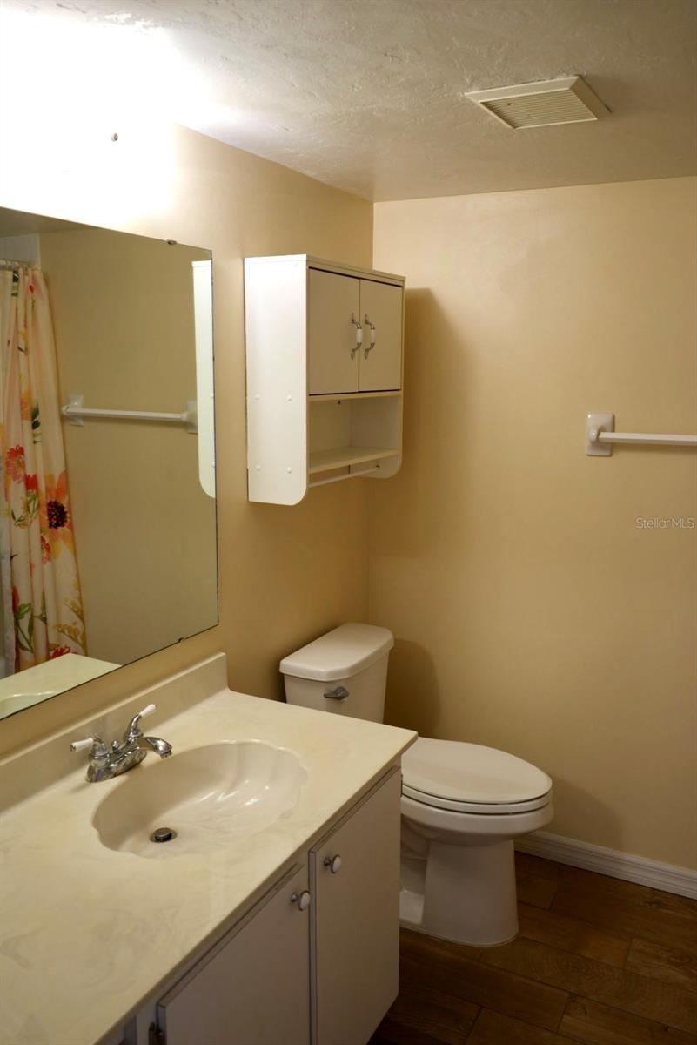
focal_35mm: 28
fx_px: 812
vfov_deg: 65.5
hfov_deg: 46.4
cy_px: 522
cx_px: 348
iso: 1000
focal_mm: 28
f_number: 4
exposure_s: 1/160
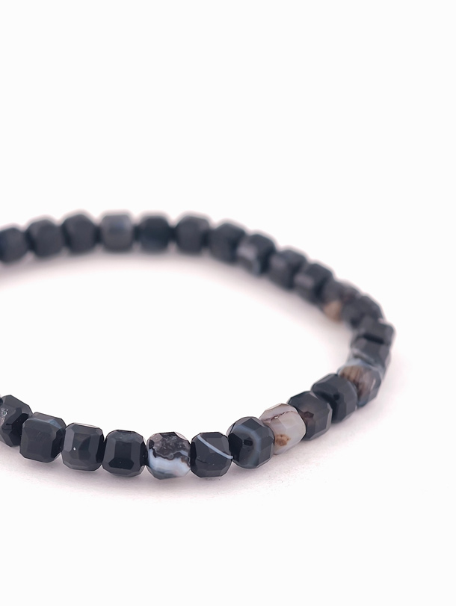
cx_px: 145
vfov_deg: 15.4
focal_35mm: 128
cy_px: 334
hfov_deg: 11.6
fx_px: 2244
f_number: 2.67
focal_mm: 22.48
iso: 125
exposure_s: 1/161
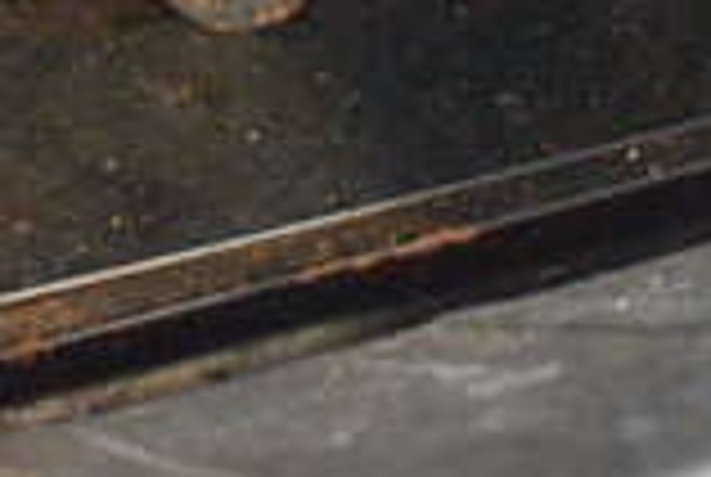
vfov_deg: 12.2
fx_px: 2058
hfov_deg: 19.5
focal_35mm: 104
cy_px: -378
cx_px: 472
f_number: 3.5
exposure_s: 1/100
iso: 12800
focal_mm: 18
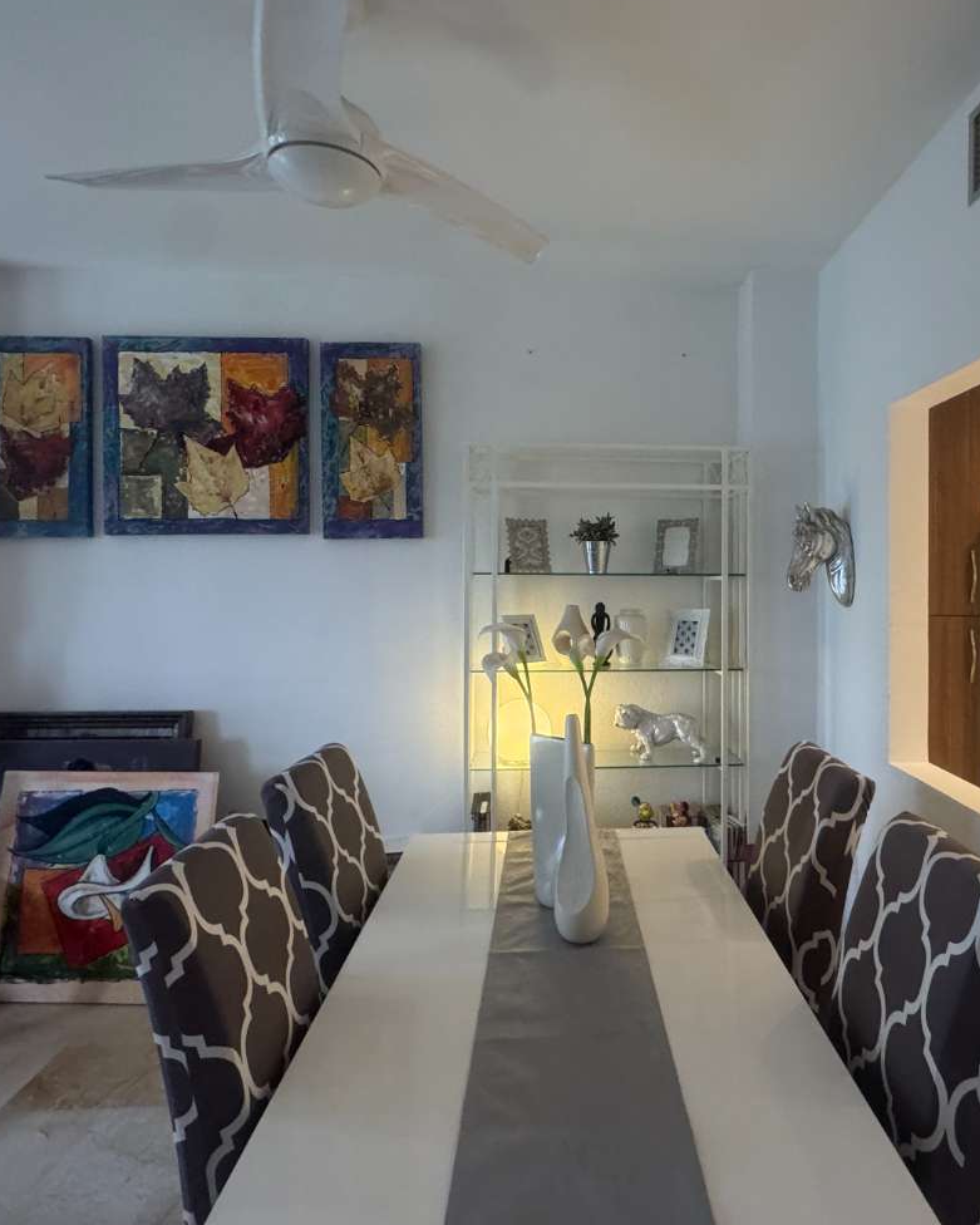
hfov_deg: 64.7
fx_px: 761
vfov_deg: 77.5
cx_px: 607
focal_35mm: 21
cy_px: 565
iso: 320
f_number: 2.2
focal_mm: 2.22
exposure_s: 1/100
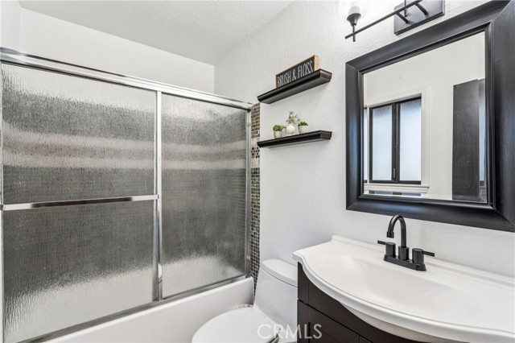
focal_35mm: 16
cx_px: 258
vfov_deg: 72.0
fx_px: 236
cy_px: 172
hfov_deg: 95.0
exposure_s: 1/1.25
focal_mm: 16.5
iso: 100
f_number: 13
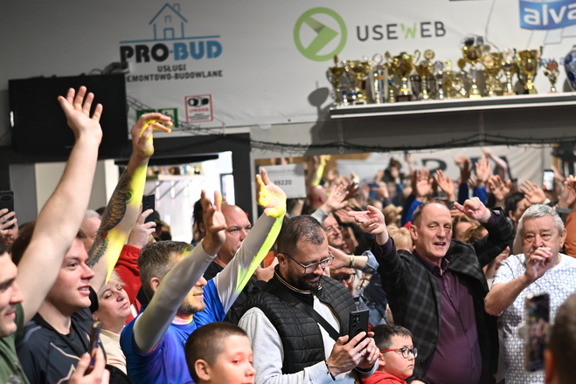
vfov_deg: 15.0
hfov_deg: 22.4
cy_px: 263
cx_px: 311
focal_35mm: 91
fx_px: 1457
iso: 800
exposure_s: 1/125
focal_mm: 50
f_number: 2.5
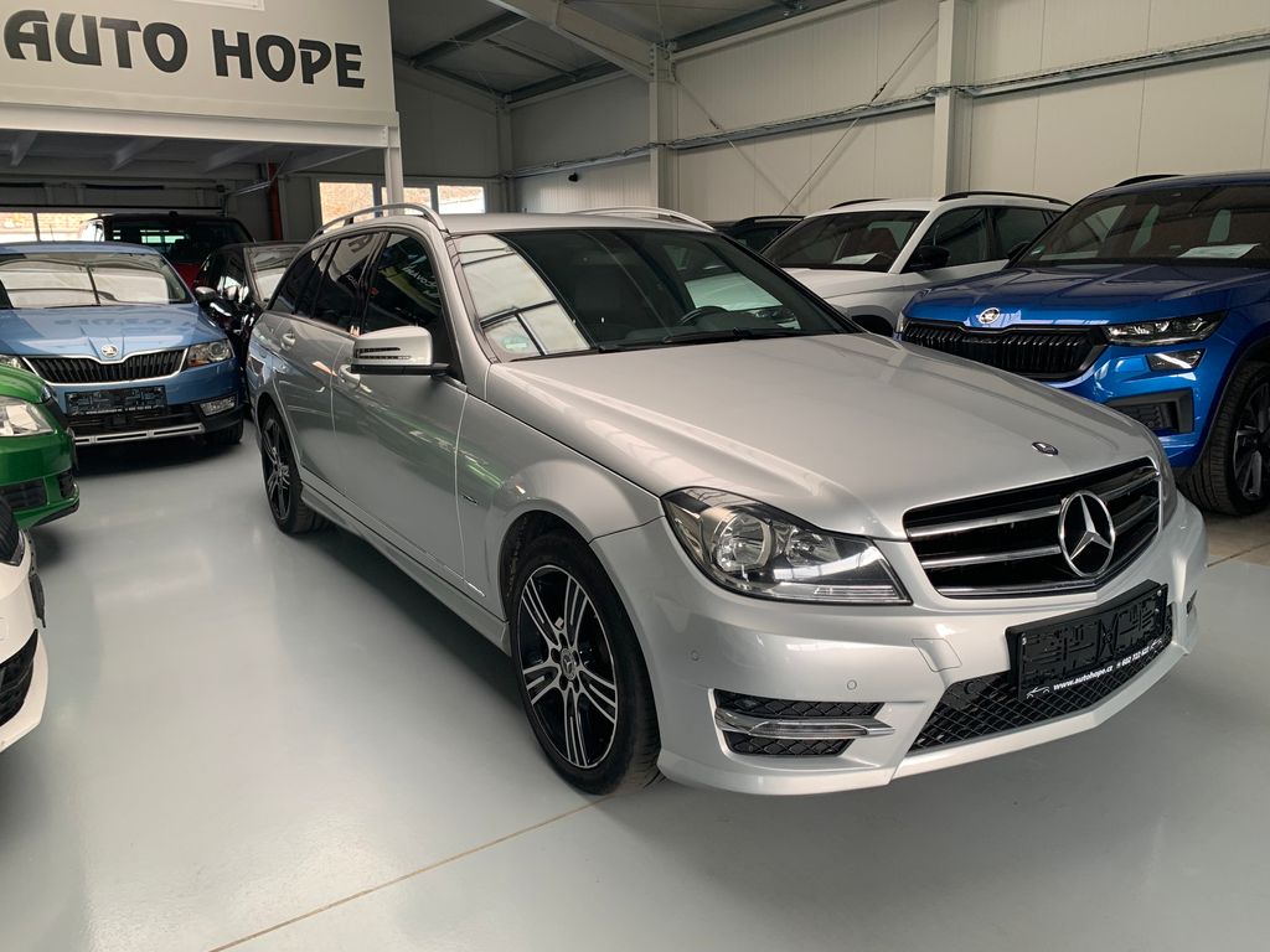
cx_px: 635
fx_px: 954
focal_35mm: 26
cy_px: 476
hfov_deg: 67.3
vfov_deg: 53.1
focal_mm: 4.25
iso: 100
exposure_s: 1/117
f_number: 1.8
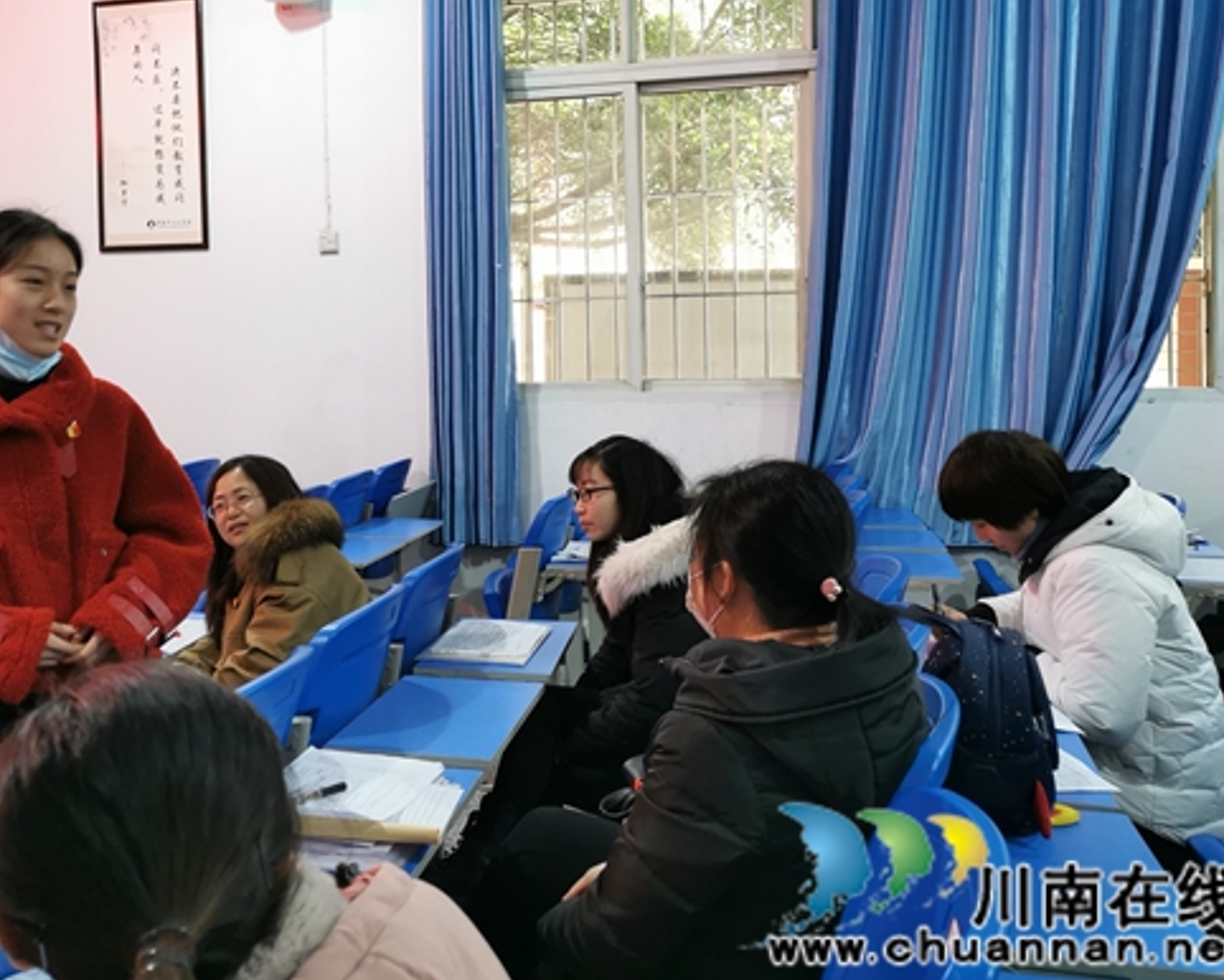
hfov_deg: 51.2
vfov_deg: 42.0
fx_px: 1268
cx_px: 495
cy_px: 386
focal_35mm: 35
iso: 250
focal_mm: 5.58
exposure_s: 1/50
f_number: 1.8
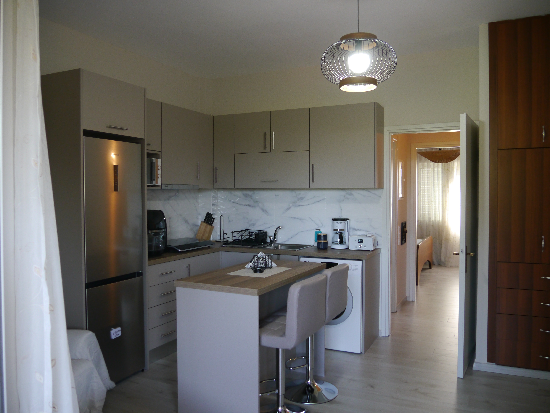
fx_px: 445
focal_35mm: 28
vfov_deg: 49.7
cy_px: 206
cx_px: 275
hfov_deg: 63.4
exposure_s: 1/60
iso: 500
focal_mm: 14
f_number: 3.5
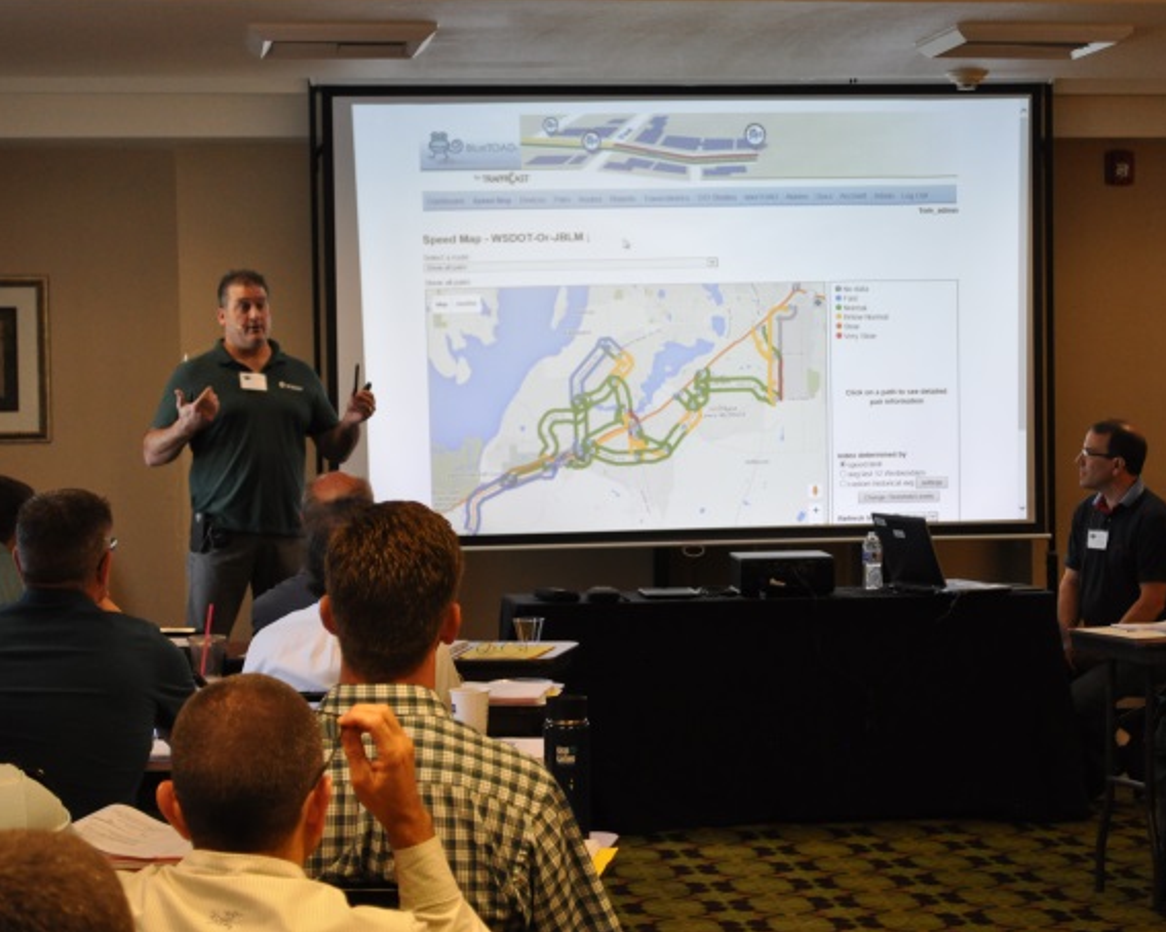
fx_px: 2829
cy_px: 464
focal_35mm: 82
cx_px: 638
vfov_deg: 18.7
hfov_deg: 23.3
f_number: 5.6
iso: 1100
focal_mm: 48
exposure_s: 1/30
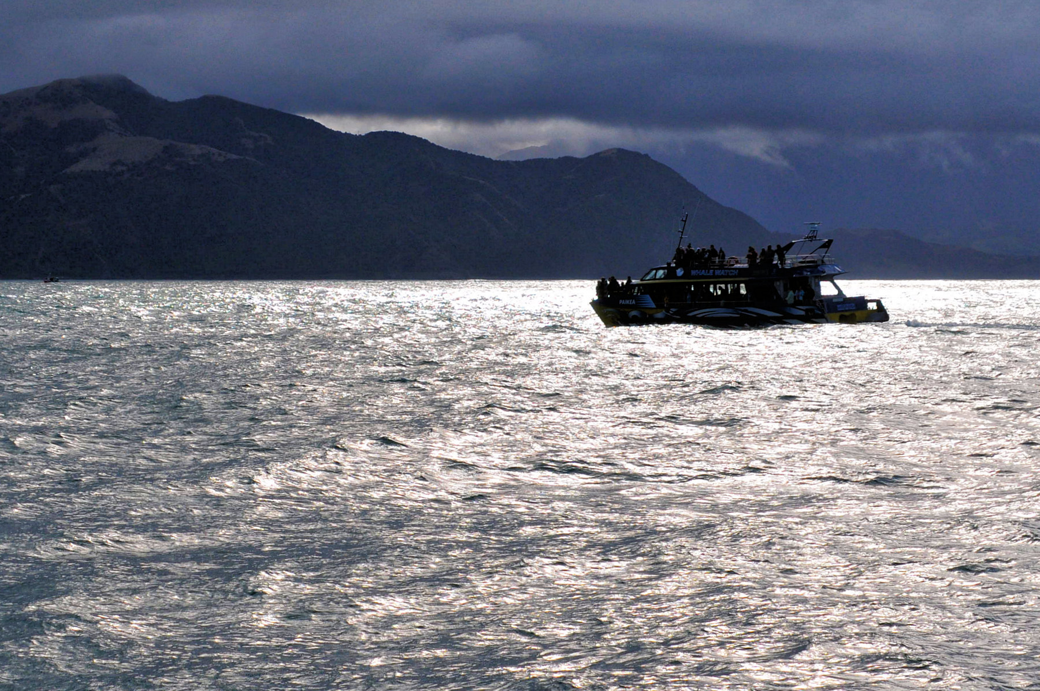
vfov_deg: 18.1
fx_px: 2164
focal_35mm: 75
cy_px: 346
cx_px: 520
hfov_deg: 27.0
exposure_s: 1/2000
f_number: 8
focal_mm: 50
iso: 320
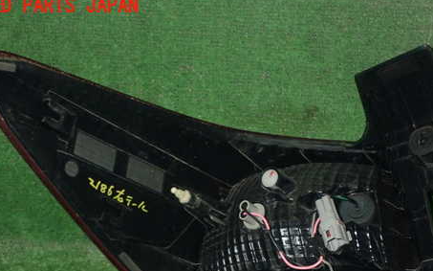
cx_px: 251
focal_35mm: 66
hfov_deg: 31.0
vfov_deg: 19.5
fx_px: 779
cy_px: 210
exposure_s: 1/50
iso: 800
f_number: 9
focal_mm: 8.4
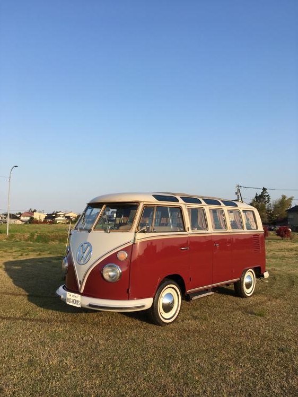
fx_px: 333
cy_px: 198
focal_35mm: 29
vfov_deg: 61.7
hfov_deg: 48.2
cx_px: 149
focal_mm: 4.15
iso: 25
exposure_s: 1/938
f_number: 2.2
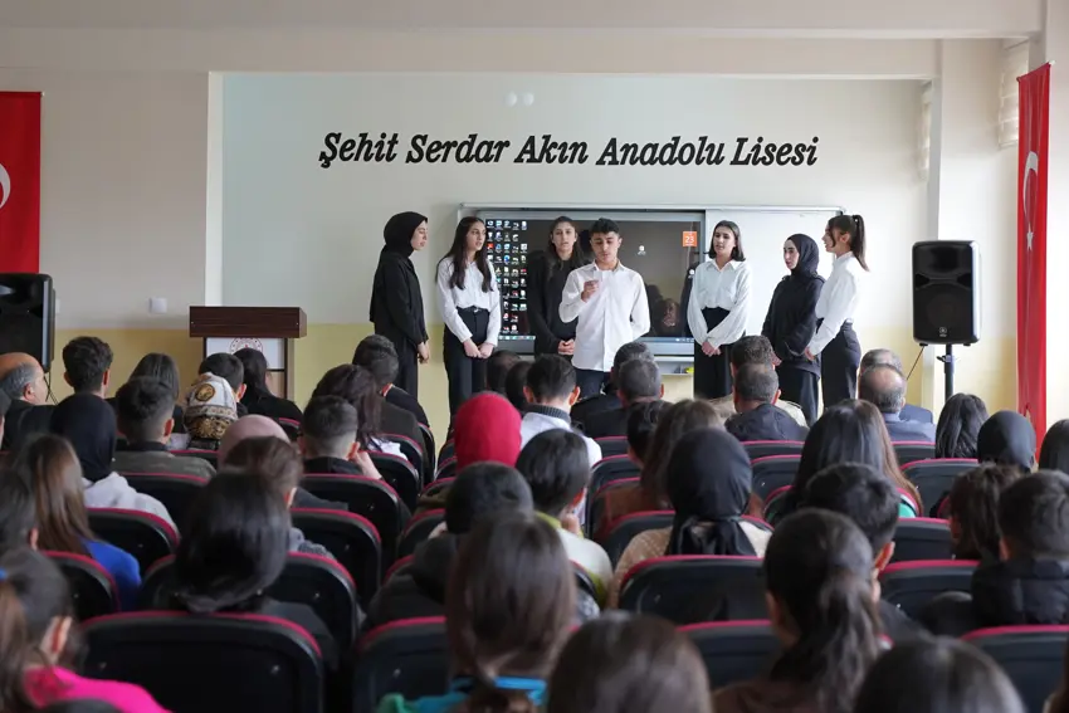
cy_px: 356
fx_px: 2346
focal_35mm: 79
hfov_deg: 25.7
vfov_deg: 17.3
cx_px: 534
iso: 1250
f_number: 4
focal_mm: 53
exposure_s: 1/160
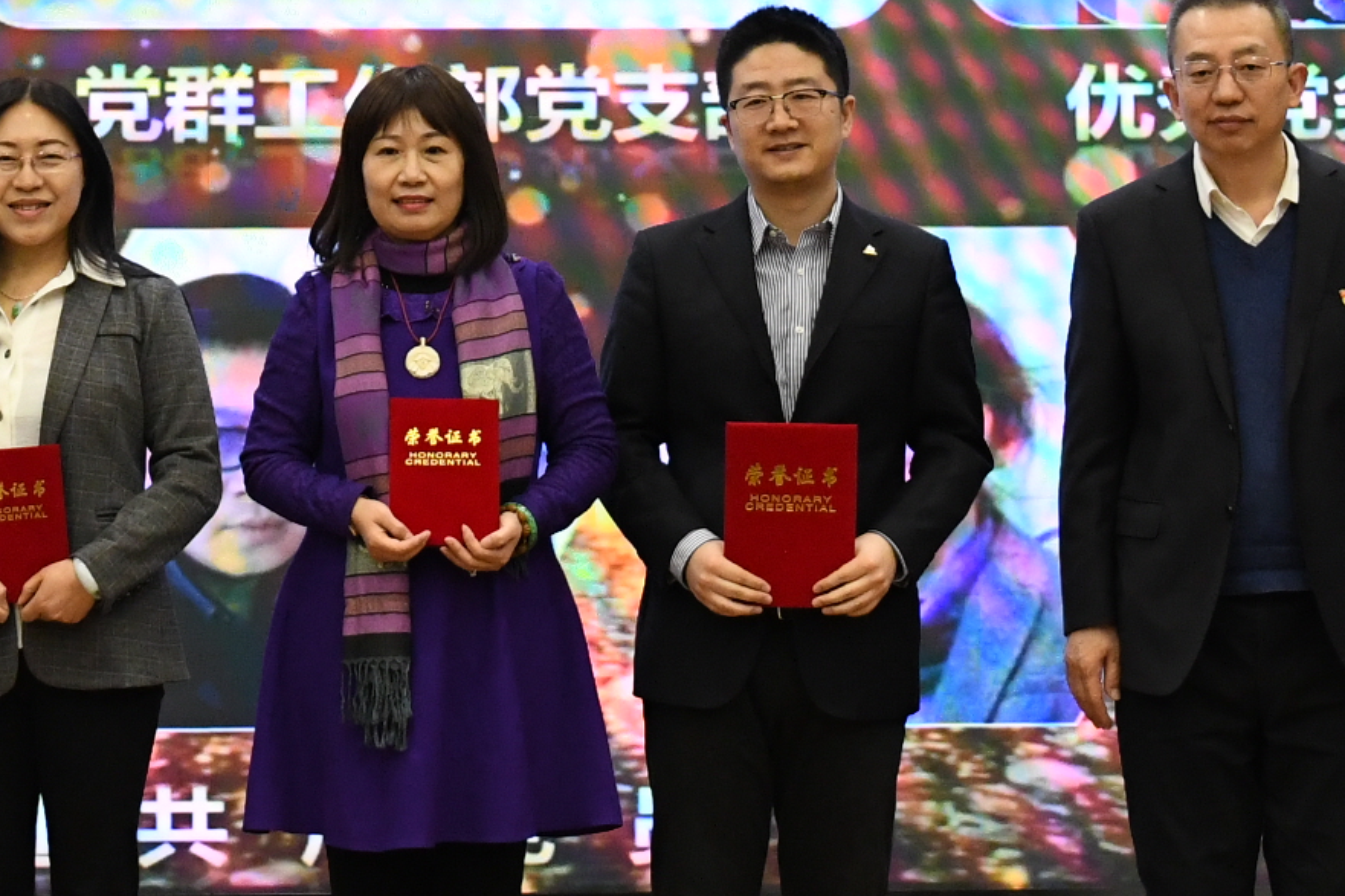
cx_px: 269
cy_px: -93
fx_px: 5603
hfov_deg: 13.6
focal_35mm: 150
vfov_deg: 9.1
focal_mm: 32
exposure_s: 1/125
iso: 2500
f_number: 3.5
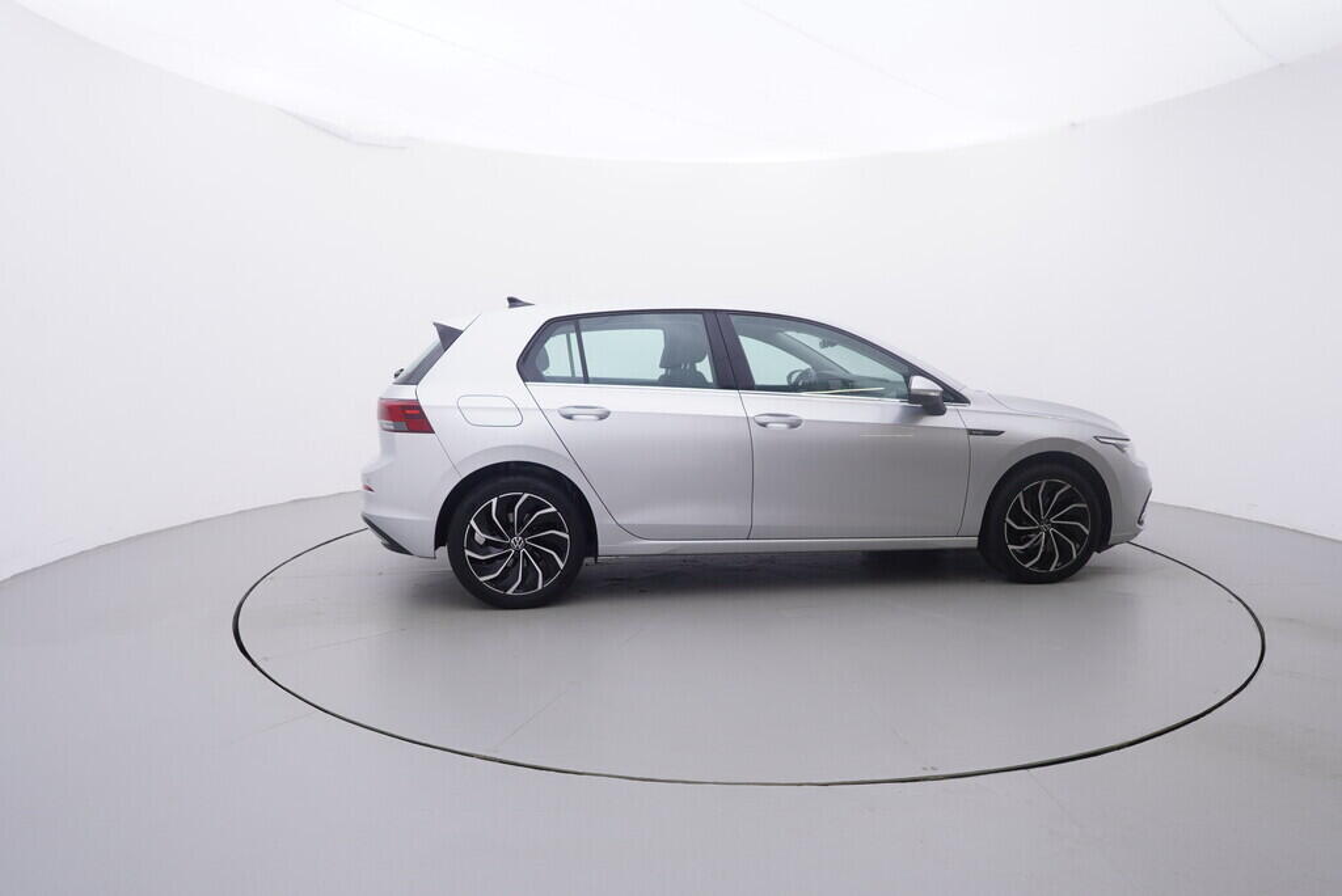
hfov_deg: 77.3
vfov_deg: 56.2
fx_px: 839
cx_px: 671
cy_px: 448
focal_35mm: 22
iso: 200
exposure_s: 1/80
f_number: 5
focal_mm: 15
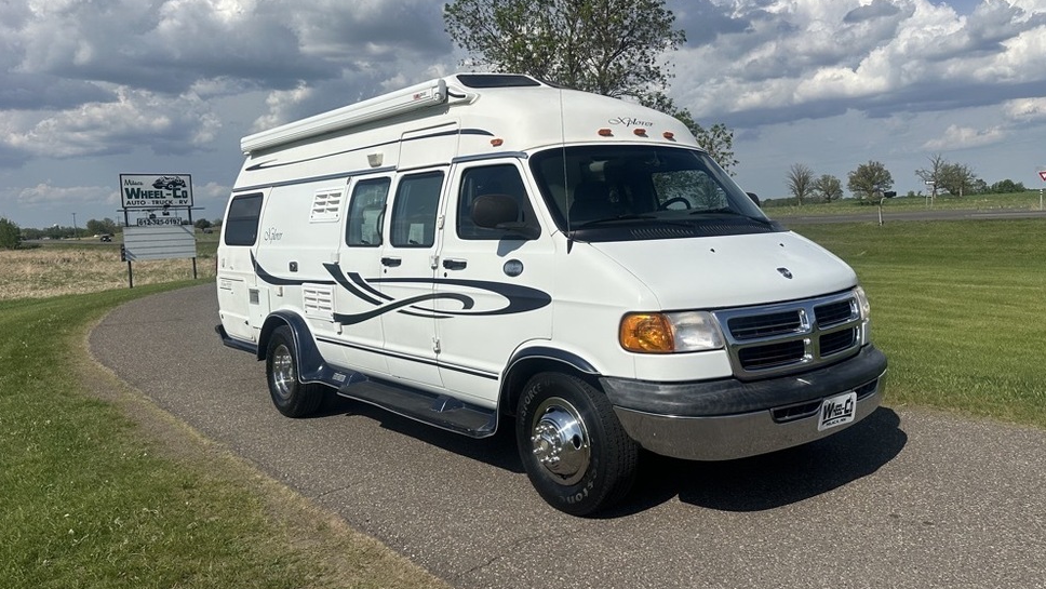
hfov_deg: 69.8
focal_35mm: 27
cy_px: 280
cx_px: 536
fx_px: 749
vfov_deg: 42.9
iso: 80
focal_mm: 6.86
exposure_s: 1/13699
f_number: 1.78
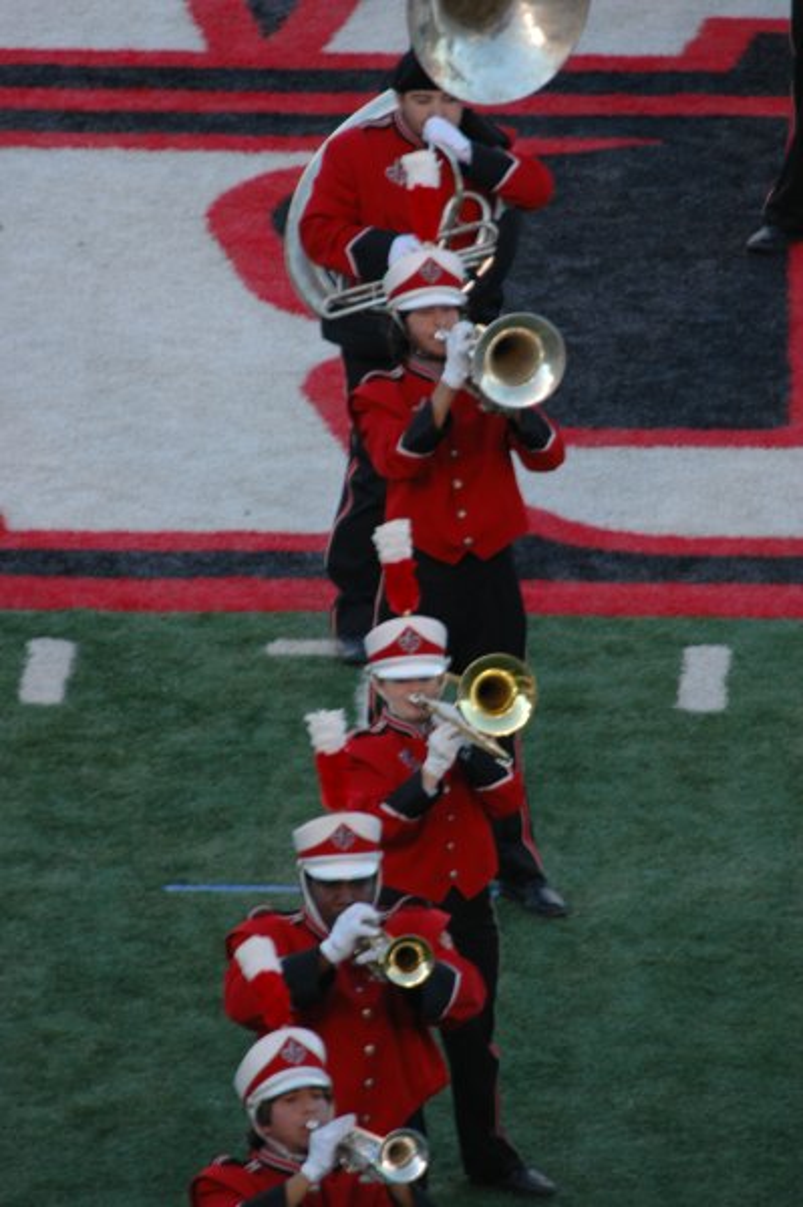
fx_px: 20108
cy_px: 604
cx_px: 402
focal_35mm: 600
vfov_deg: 3.4
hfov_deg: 2.3
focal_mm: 400
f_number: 5.6
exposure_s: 1/125
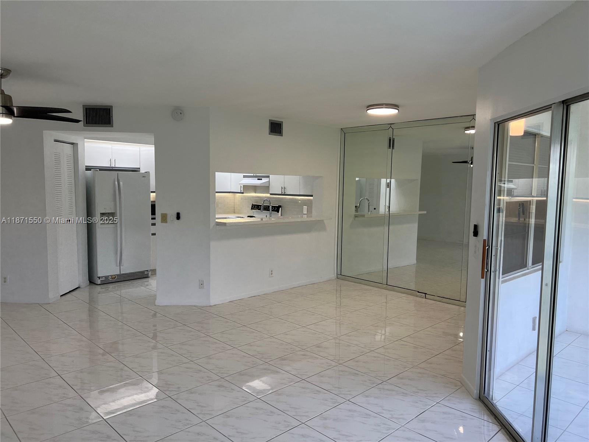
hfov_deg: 67.3
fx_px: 442
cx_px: 294
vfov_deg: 53.1
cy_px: 221
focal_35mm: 26
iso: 64
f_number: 1.5
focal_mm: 5.7
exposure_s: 1/160
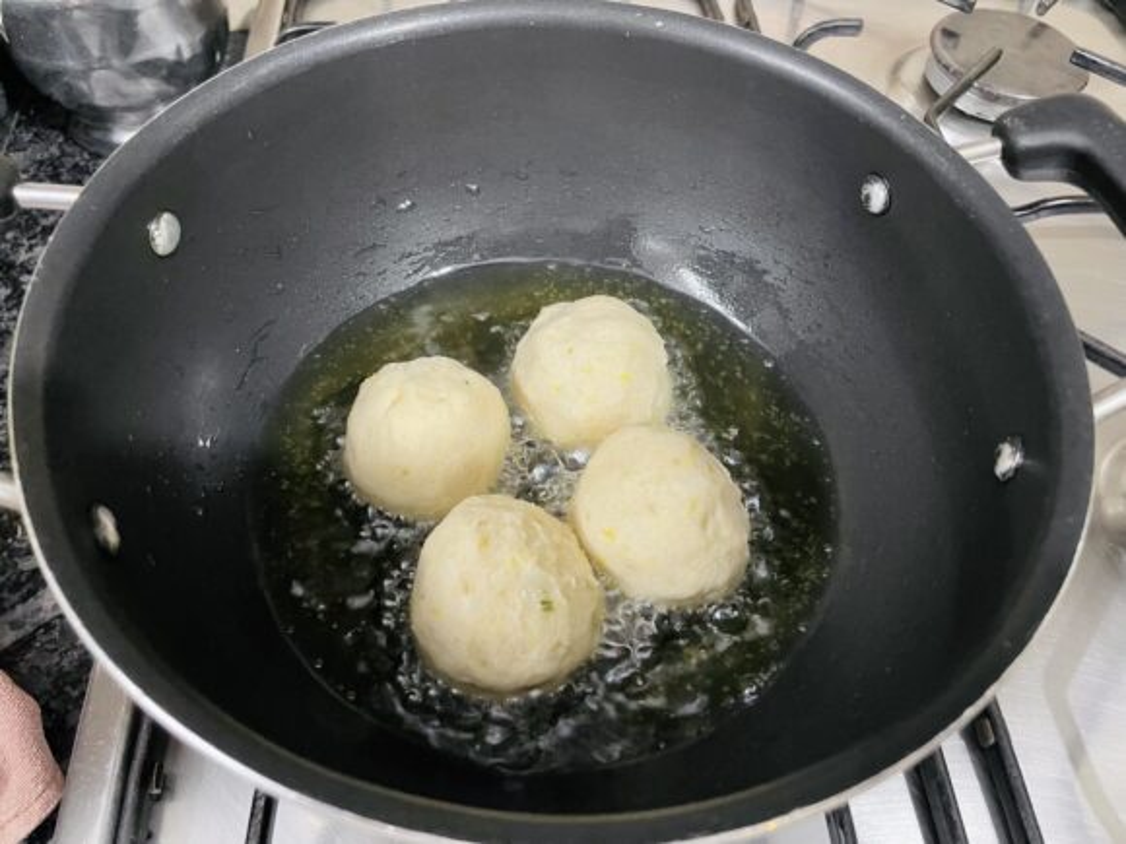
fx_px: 846
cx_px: 563
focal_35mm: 26
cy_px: 422
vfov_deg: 53.1
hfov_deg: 67.3
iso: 500
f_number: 1.6
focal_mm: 4.2
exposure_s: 1/33
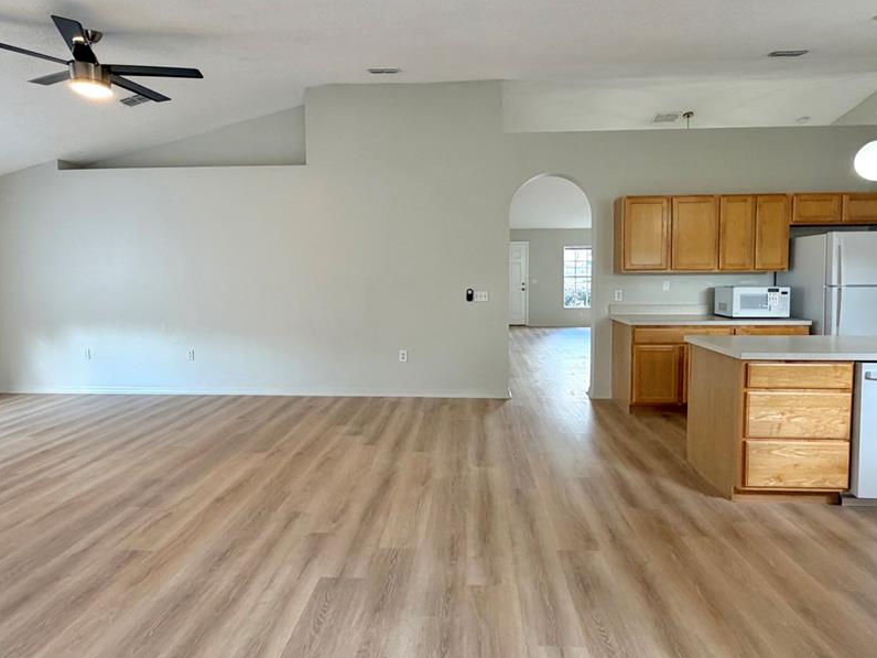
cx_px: 451
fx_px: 456
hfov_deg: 87.7
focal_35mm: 18
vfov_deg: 71.4
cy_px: 292
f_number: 2.2
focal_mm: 2.22
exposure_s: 1/120
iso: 200
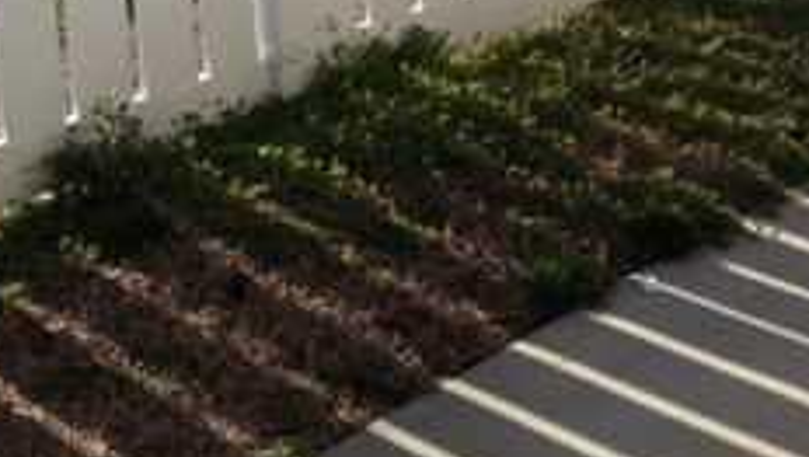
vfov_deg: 12.0
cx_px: 561
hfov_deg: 21.4
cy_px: -80
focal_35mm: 99
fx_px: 2126
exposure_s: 1/1550
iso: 50
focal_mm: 4.13
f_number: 2.4
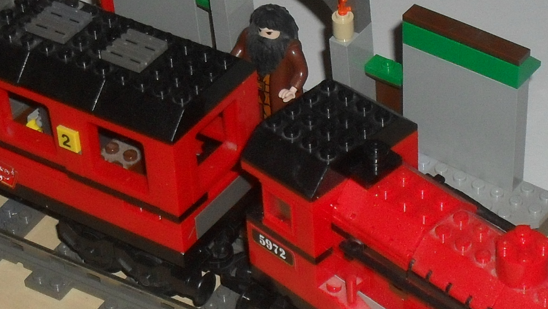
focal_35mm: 122
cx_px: 259
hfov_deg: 17.6
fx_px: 1773
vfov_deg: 9.9
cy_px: 240
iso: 200
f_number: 3.6
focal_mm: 7.5
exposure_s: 1/45
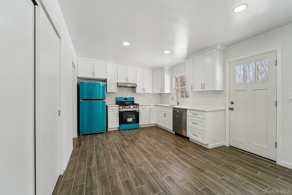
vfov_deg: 81.2
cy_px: 98
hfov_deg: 104.3
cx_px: 146
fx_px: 114
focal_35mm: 14
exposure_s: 1/60
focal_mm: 14
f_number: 8
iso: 400
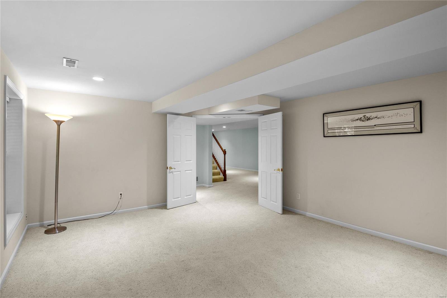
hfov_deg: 96.7
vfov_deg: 73.7
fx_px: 199
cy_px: 149
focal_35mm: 16
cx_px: 224
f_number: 6.3
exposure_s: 1/10
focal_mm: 8
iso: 400
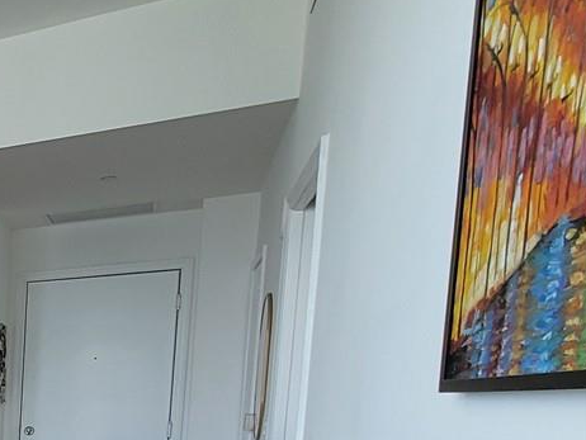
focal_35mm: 45
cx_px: -421
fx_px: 762
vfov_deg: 28.7
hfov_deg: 24.0
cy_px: 502
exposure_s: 1/119
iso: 100
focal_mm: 2.2
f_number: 2.2
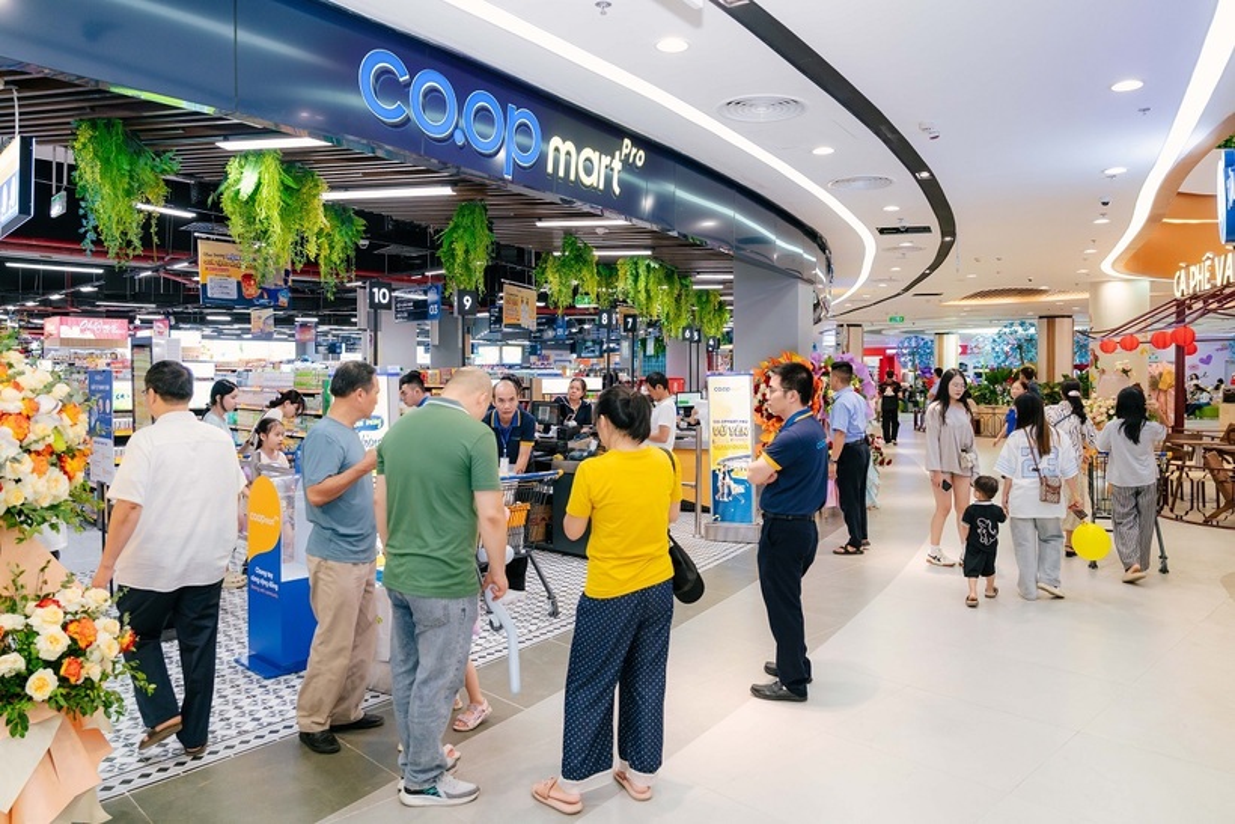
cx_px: 618
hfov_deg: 73.7
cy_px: 412
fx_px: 823
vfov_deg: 53.2
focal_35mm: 24
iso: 1250
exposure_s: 1/160
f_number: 3.5
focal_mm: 24
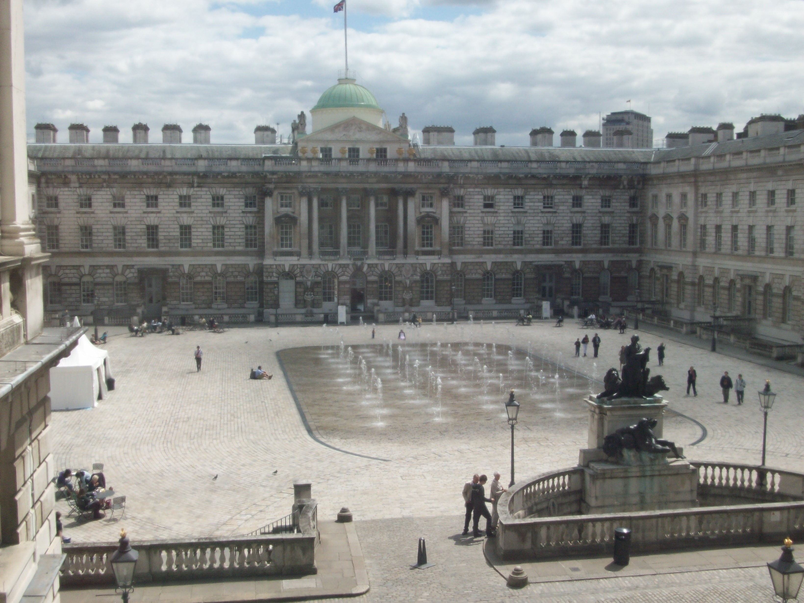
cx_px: 402
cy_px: 302
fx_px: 976
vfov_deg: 34.3
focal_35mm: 42
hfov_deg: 44.8
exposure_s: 1/346
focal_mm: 7.1
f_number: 3.2
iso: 64
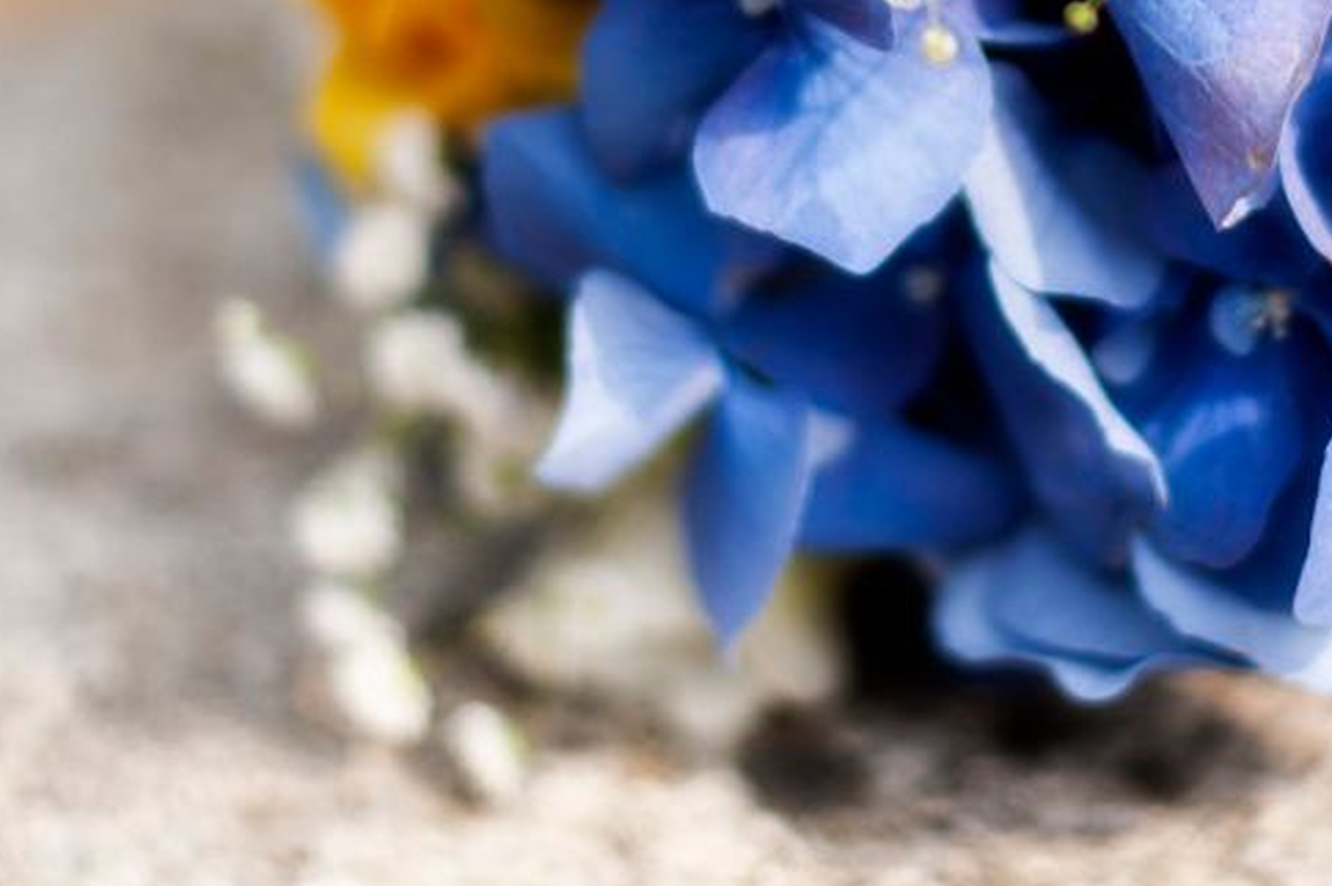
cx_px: 1192
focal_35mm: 124
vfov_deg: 10.8
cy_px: -209
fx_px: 4585
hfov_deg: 16.3
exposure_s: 1/8000
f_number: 1.4
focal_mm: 50
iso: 200
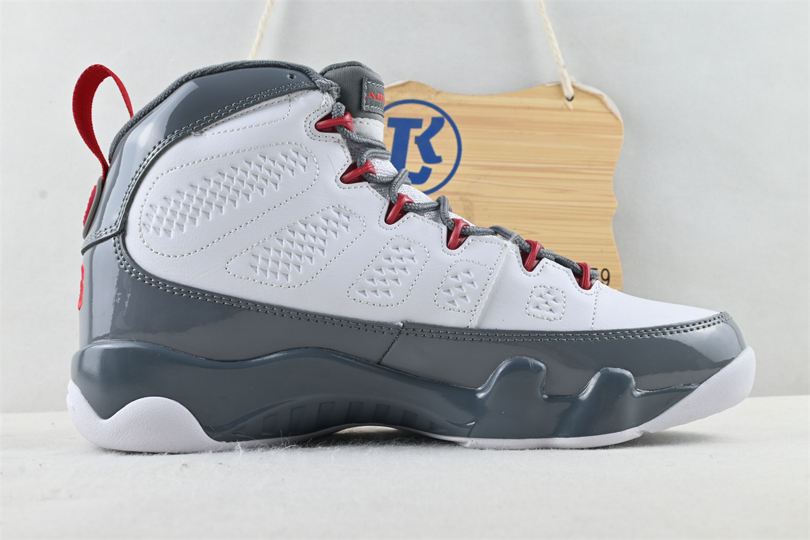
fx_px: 928
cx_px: 405
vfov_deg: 32.4
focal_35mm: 41
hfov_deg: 47.2
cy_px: 270
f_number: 10
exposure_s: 1/13
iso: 100
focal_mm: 27.5
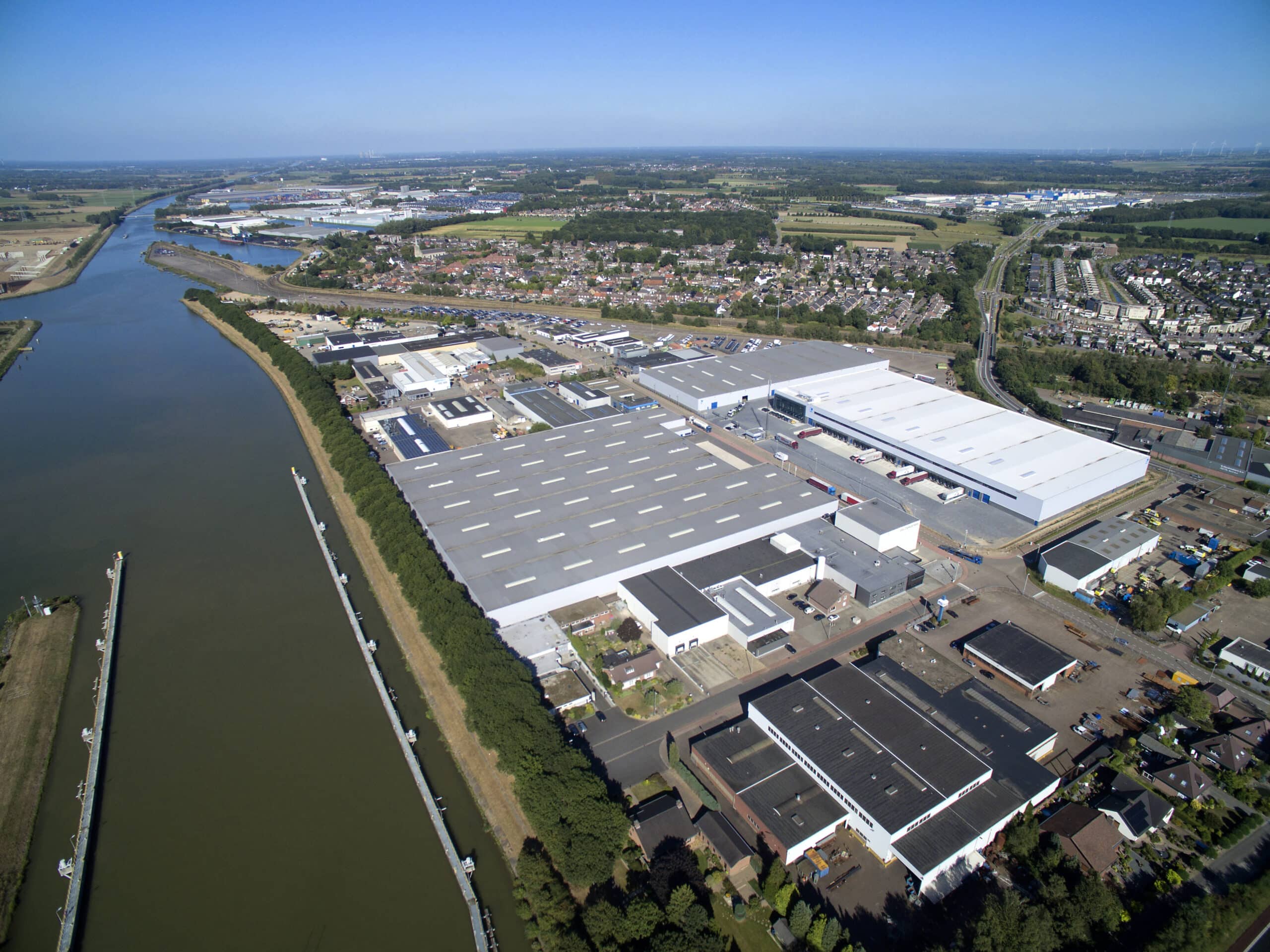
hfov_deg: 81.8
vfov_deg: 66.0
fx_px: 734
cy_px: 476
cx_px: 635
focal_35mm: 20
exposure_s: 1/1600
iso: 100
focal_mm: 3.61
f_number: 2.8
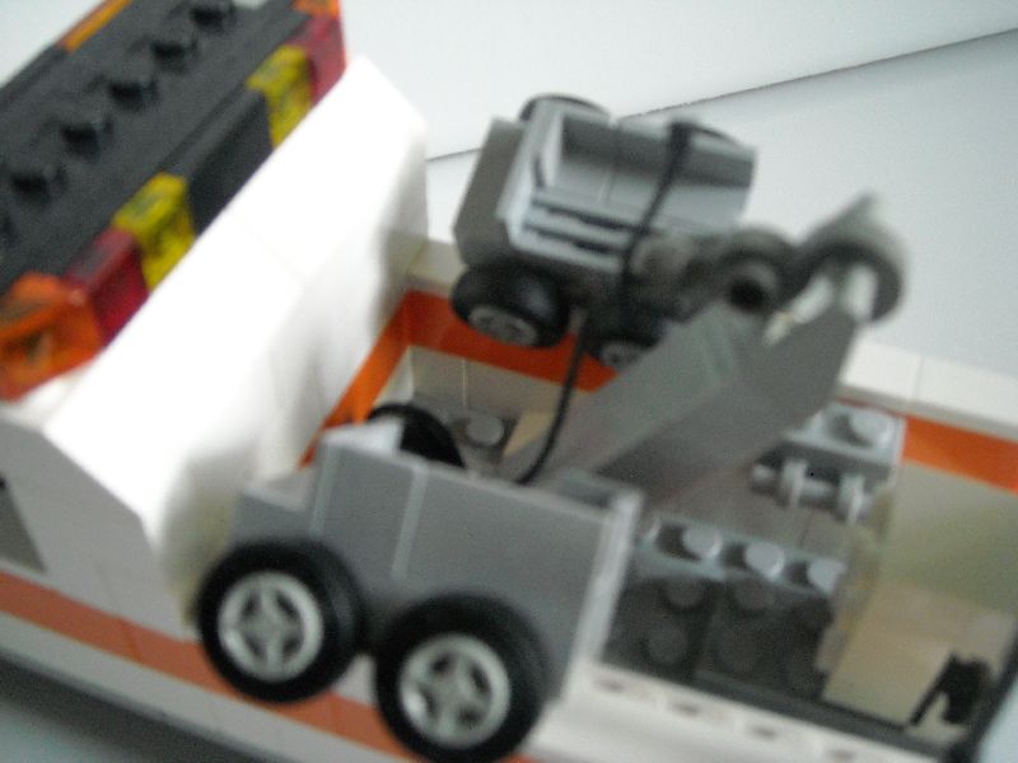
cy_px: 382
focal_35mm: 44
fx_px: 1294
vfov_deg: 32.9
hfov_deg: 42.9
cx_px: 509
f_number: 3.1
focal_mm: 7.1
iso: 400
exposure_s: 1/35
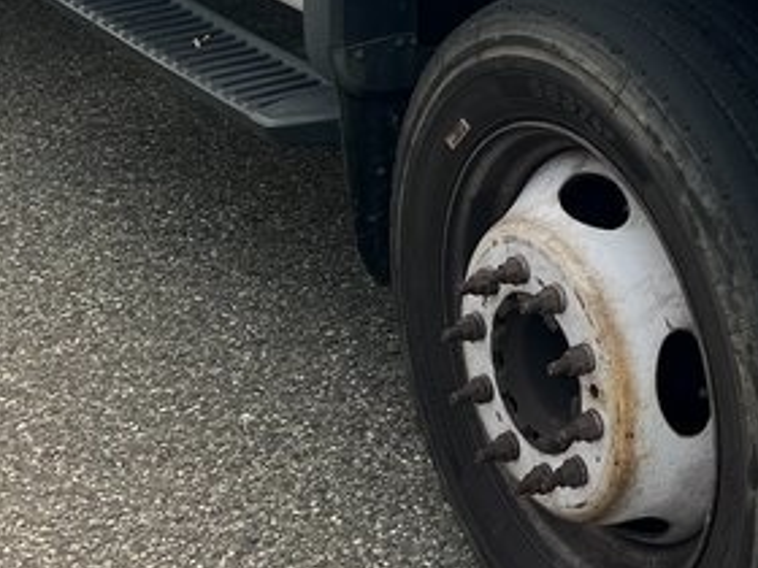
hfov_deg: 20.0
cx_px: 777
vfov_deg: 14.8
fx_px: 2080
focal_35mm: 95
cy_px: -184
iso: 50
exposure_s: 1/450
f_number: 1.5
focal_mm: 5.7
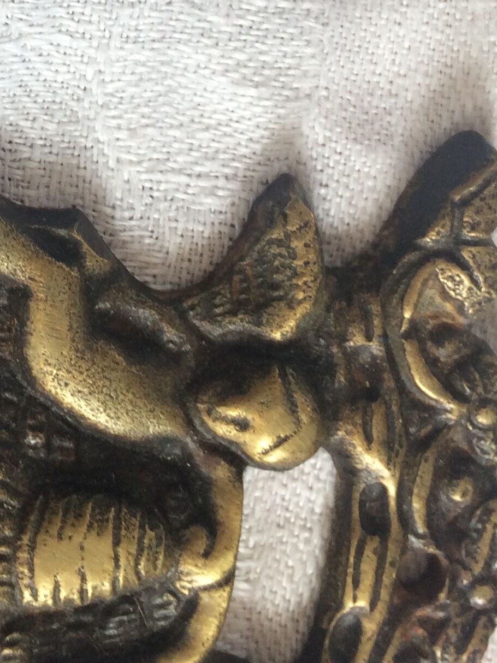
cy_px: -29
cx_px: -27
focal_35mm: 78
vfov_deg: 23.7
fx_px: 1494
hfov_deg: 18.3
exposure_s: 1/100
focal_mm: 4.15
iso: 50
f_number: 2.2
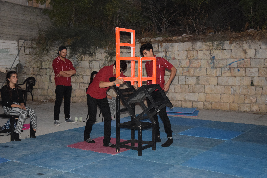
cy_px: 89
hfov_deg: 41.1
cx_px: 134
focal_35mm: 48
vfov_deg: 28.1
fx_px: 356
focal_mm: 32
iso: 3200
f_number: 5.6
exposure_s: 1/200
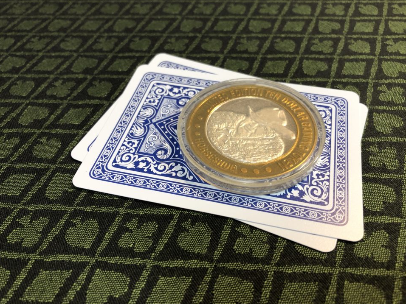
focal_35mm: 30
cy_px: 146
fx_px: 352
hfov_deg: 60.0
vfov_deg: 46.8
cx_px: 209
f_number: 1.8
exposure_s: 1/24
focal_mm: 3.99
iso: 32
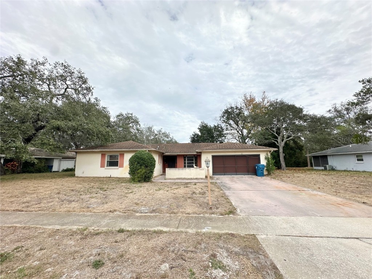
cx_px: 186
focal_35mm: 14
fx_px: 150
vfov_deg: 85.7
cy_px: 140
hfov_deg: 102.1
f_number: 2.2
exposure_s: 1/1473
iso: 40
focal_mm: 2.22
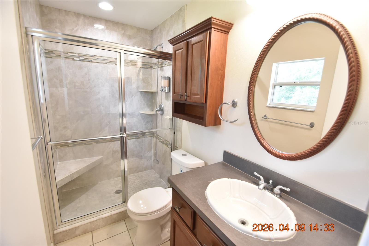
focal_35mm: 15
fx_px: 154
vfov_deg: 77.3
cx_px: 184
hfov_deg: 100.4
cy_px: 123
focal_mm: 10
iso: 800
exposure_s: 1/60
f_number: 3.5
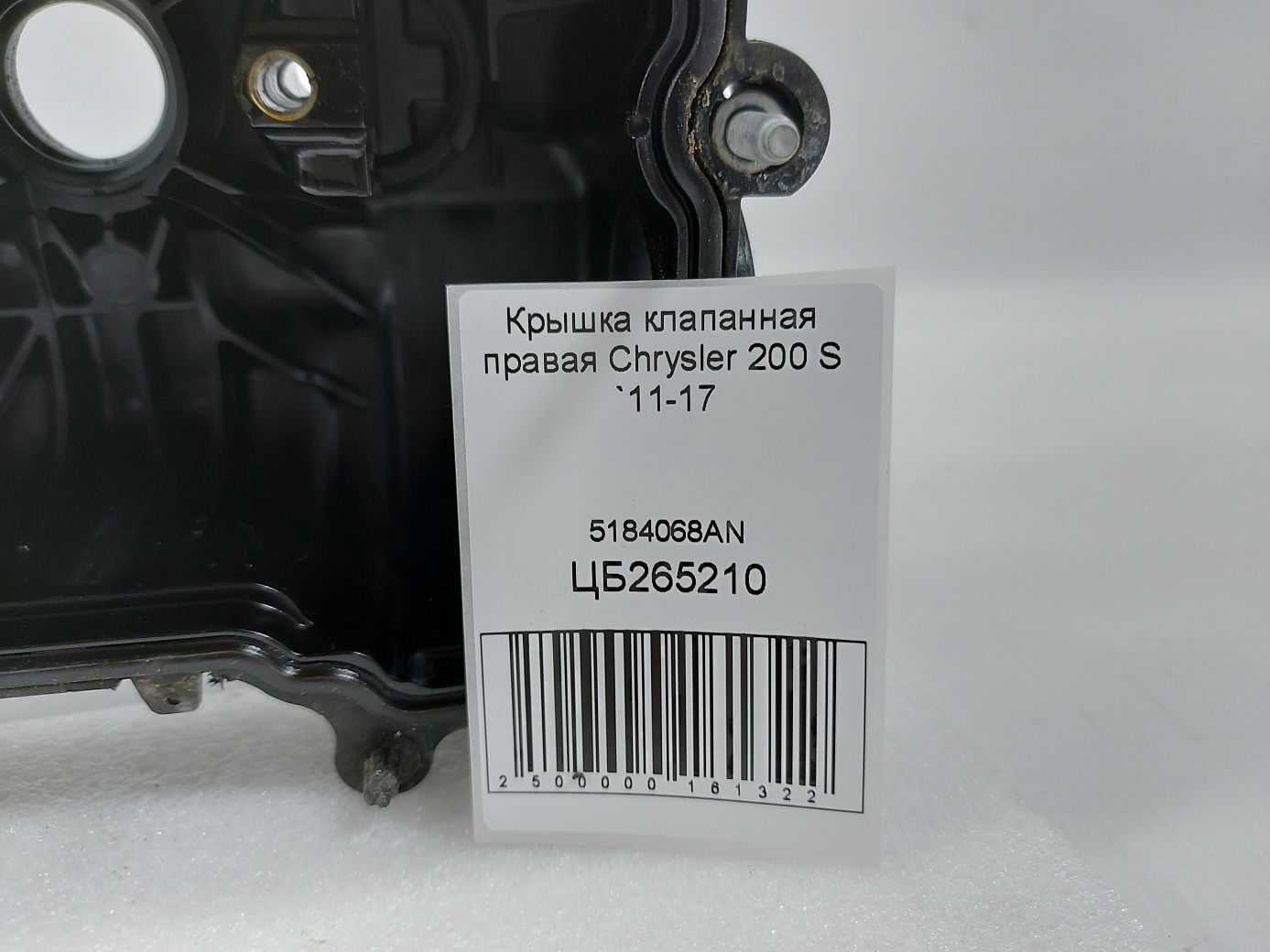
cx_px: 635
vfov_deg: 56.8
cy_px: 476
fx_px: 880
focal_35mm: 24
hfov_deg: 71.6
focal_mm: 5.23
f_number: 1.8
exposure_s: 1/50
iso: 64
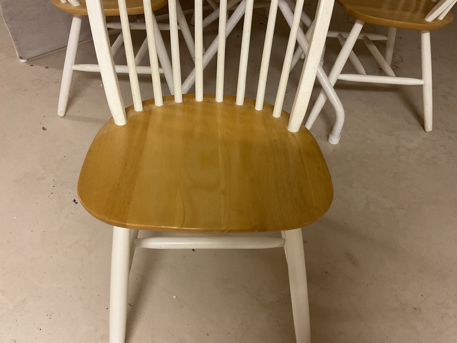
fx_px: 383
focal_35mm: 29
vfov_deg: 48.2
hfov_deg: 61.7
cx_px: 228
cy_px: 172
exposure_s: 1/40
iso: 200
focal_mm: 3
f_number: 1.8
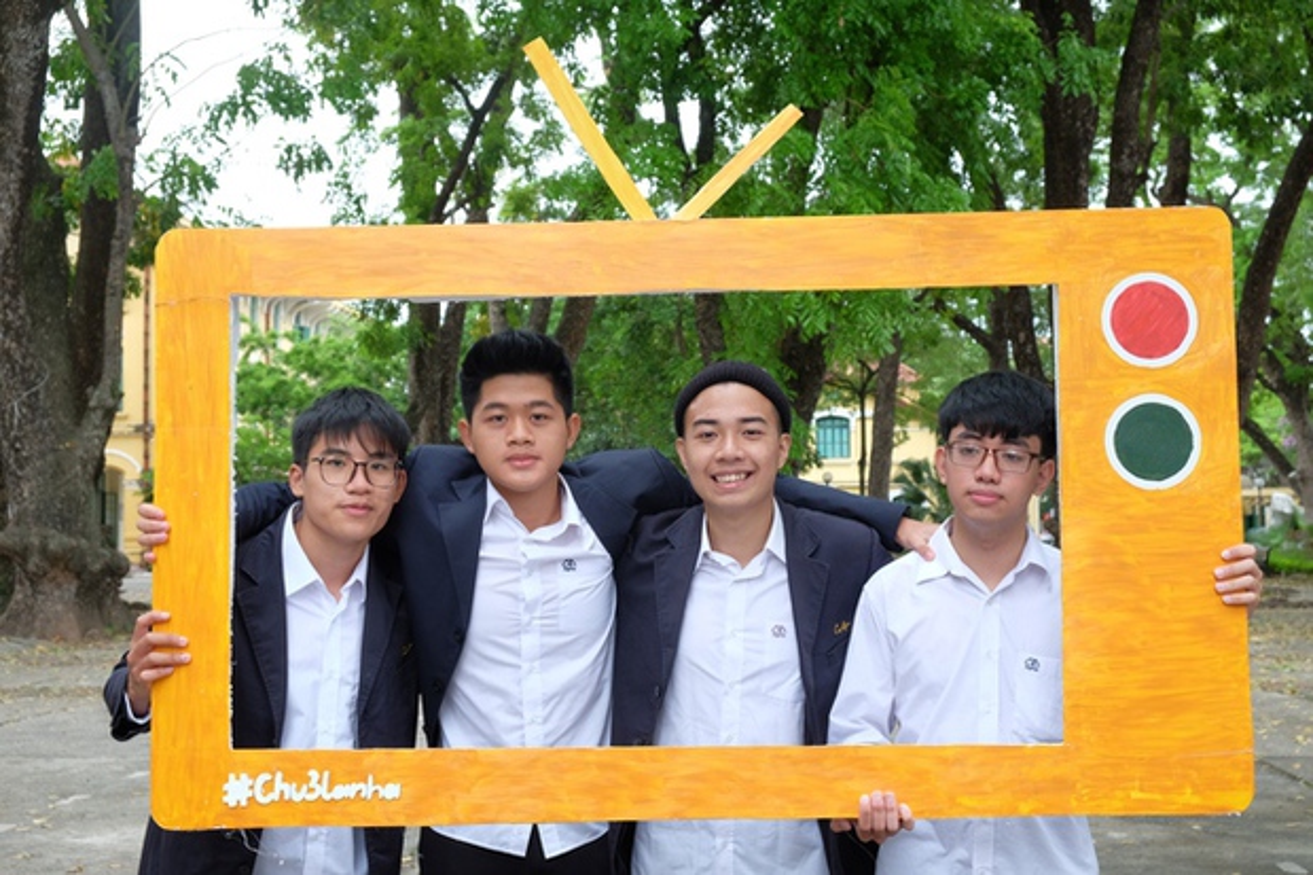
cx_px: 656
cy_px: 438
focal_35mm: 49
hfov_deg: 40.4
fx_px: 1787
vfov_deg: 27.5
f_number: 7.1
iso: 200
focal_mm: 32.9
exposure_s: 1/30
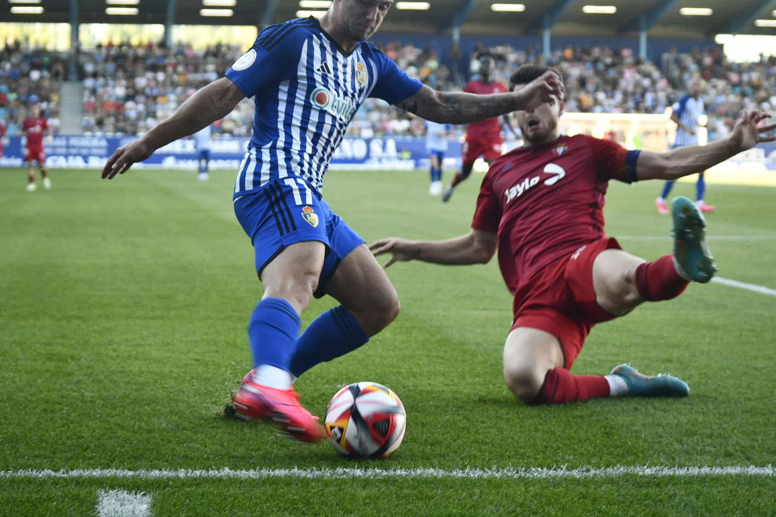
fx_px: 2263
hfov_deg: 19.5
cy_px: 258
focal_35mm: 105
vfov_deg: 13.0
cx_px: 388
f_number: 4
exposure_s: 1/500
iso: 800
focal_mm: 70
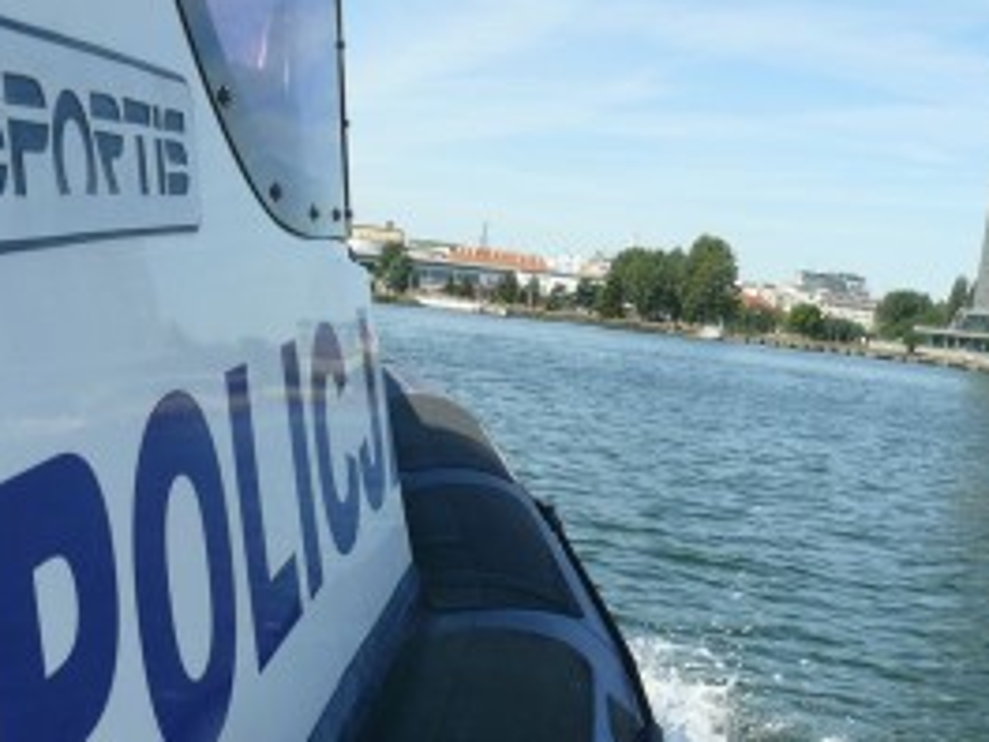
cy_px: 525
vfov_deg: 27.3
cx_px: 656
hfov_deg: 35.8
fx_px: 1514
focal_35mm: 53
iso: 100
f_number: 5.6
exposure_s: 1/320
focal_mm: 7.4
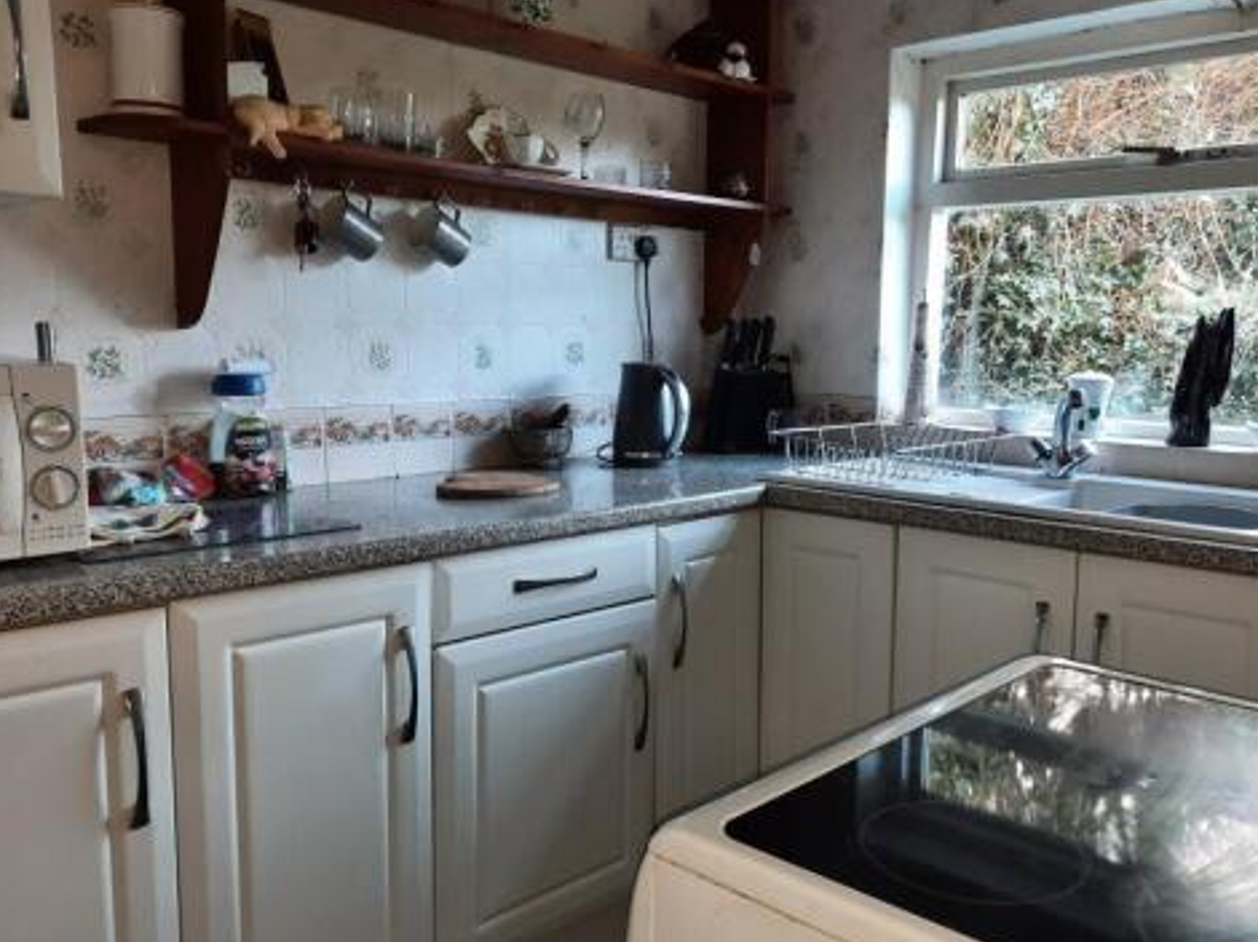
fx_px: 1126
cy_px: 507
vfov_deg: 45.4
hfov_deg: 58.3
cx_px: 681
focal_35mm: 31
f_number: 2
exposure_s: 1/50
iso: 125
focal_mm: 4.6
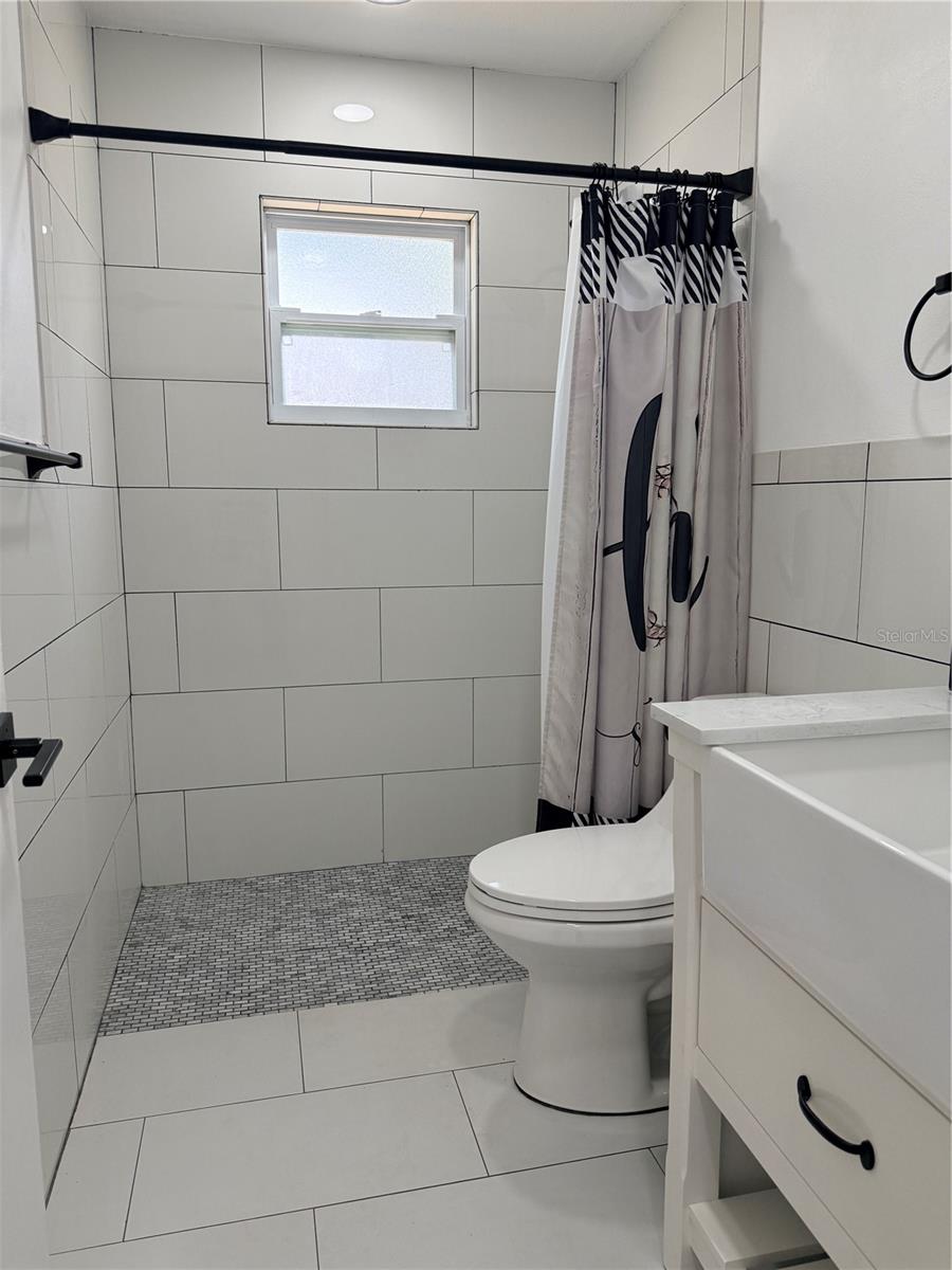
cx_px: 476
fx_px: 880
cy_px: 635
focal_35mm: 24
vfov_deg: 71.6
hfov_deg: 56.8
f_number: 1.78
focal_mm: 6.76
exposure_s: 1/240
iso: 160
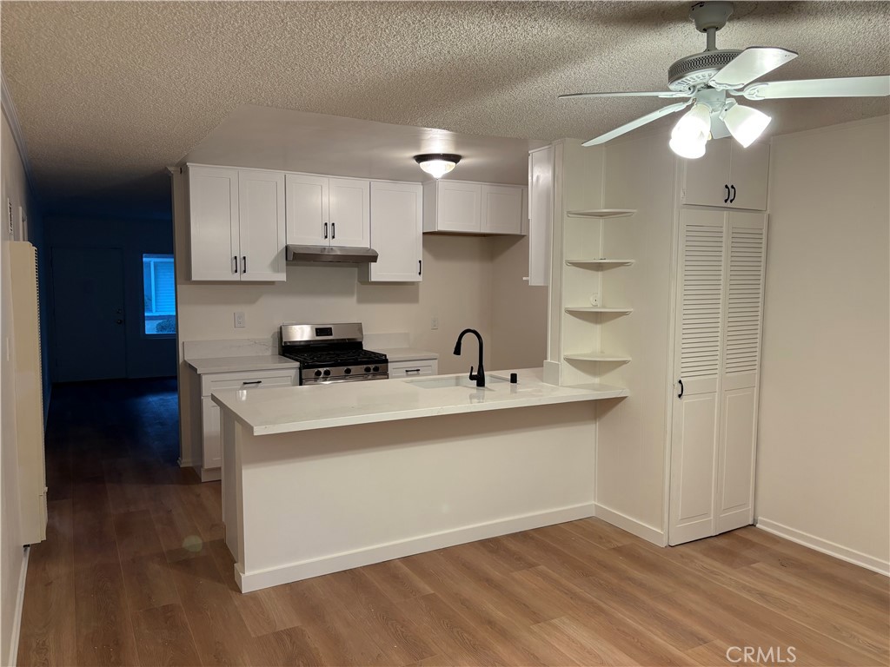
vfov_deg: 53.1
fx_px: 668
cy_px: 334
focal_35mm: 26
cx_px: 445
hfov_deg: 67.3
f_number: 1.6
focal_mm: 5.96
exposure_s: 1/60
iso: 125
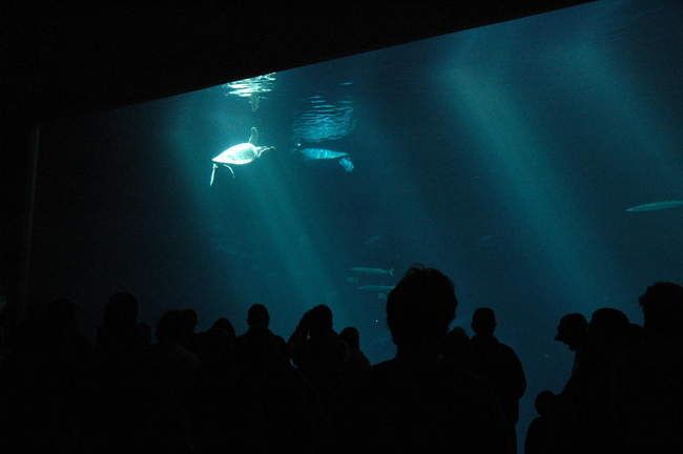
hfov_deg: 53.2
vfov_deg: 36.8
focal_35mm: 36
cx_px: 342
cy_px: 227
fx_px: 682
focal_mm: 24
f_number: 3.8
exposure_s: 1/30
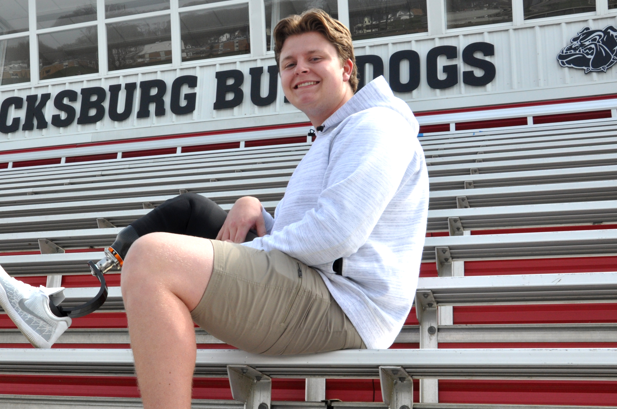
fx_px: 890
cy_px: 232
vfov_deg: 25.9
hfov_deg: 37.7
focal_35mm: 52
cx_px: 191
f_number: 14
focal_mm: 22
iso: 400
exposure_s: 1/200
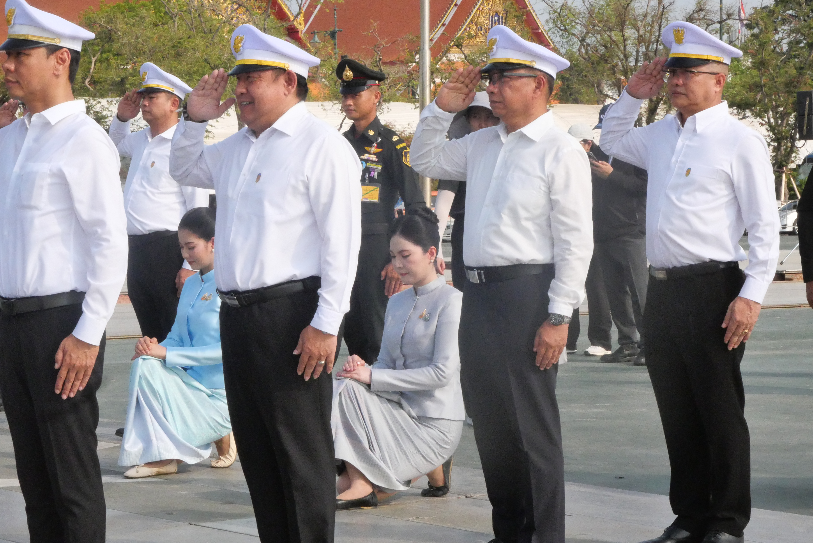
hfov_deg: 16.5
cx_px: 406
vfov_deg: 11.1
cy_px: 272
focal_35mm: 124
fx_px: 2802
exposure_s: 1/1000
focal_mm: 60
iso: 4000
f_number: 22
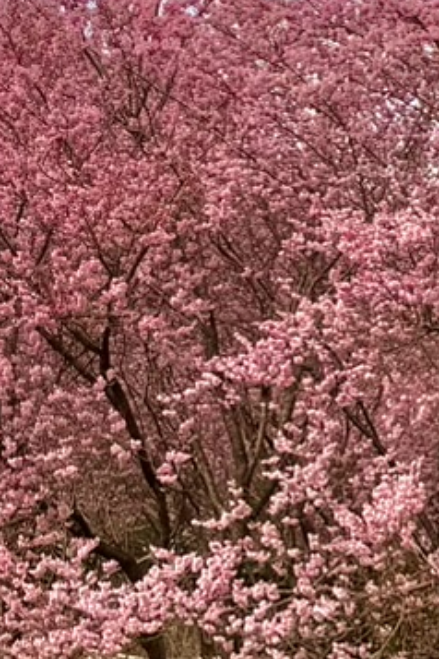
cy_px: 76
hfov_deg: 9.3
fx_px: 2616
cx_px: 653
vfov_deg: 14.2
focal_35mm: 143
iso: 80
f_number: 1.78
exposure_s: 1/4673
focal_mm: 6.76
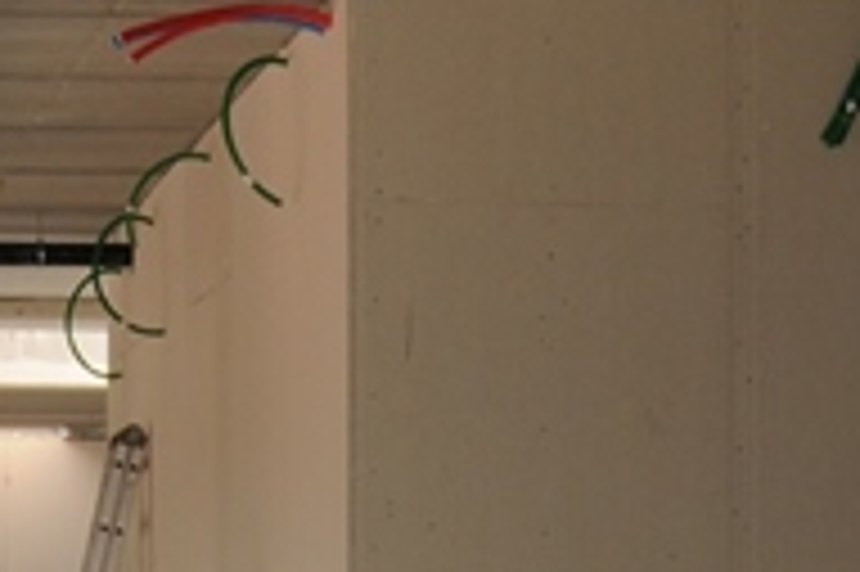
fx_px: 3461
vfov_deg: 9.3
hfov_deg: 13.7
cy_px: 725
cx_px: -230
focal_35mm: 145
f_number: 3.5
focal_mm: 18
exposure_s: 1/100
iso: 200
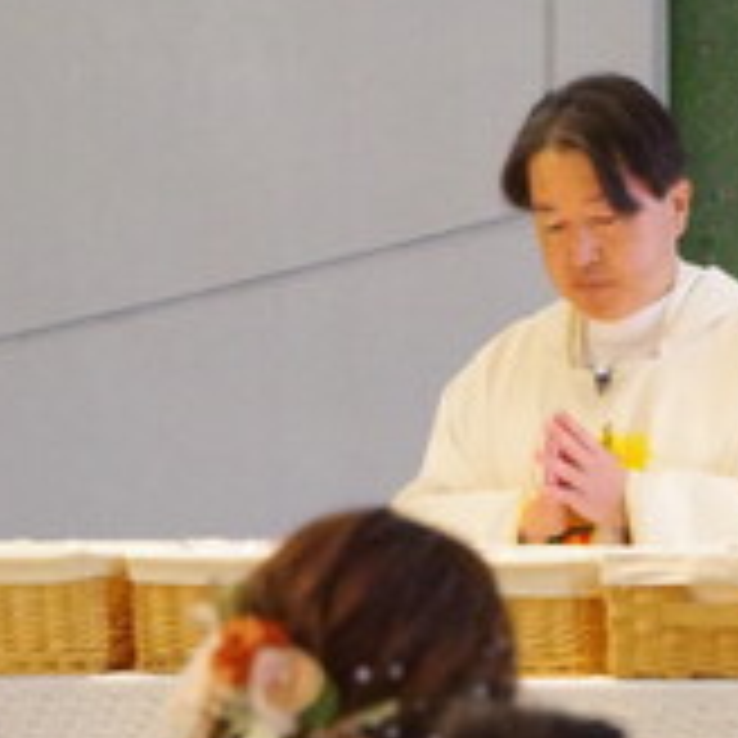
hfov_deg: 3.7
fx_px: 11413
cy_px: 648
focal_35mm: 473
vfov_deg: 3.7
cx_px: 522
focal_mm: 135
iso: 25600
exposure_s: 1/400
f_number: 7.1
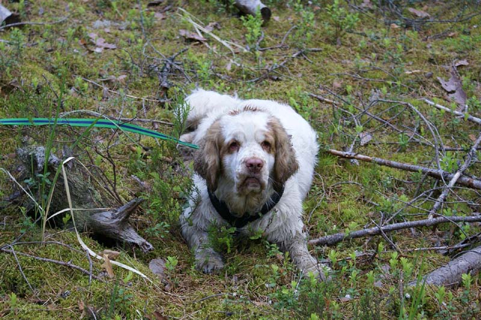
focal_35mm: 105
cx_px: 240
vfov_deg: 13.0
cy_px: 160
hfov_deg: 19.5
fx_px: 1403
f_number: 5.6
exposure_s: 1/125
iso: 320
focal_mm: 70
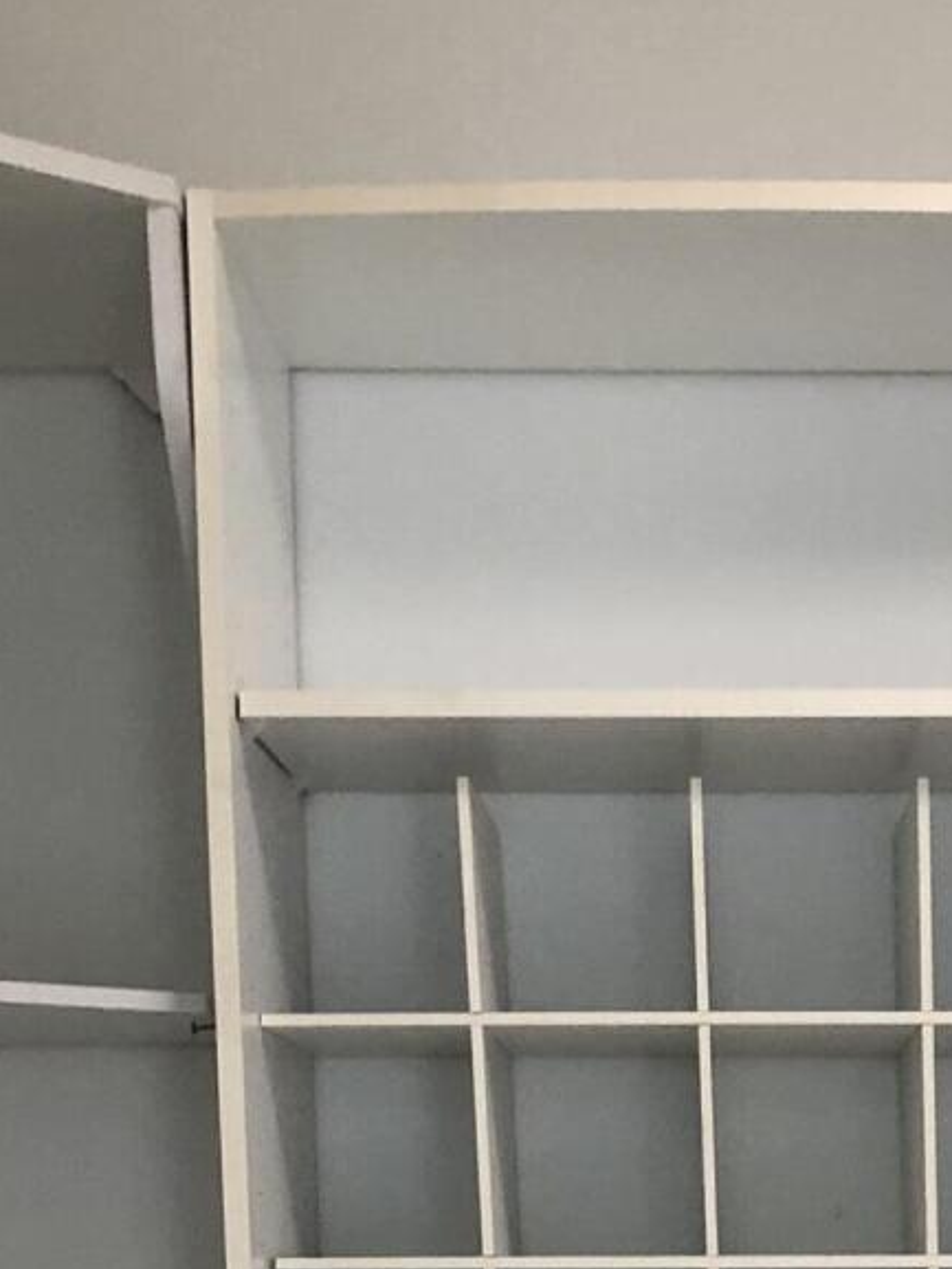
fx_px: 3556
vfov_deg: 17.8
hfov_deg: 15.1
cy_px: 1966
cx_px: 820
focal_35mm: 97
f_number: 1.8
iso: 32
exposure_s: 1/32
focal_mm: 3.99
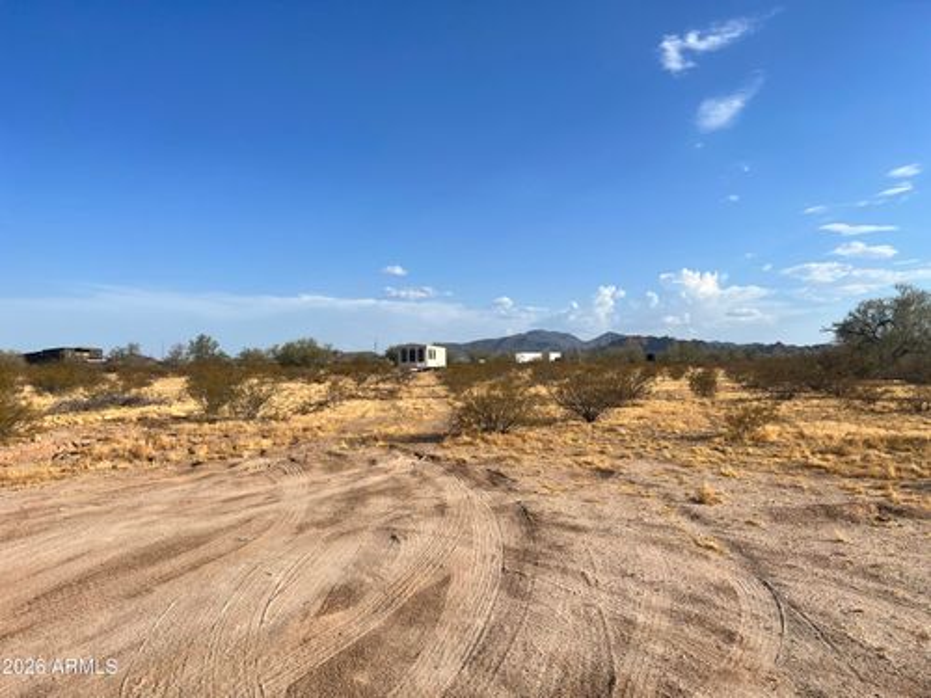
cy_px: 349
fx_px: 699
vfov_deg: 53.1
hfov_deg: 67.3
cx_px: 466
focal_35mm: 26
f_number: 1.5
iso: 50
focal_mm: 5.7
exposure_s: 1/6579
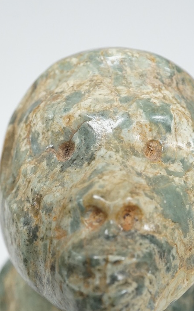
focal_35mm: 72
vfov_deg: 28.4
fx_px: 609
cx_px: 112
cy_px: 205
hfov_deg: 18.1
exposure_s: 1/80
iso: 2500
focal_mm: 30
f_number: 11
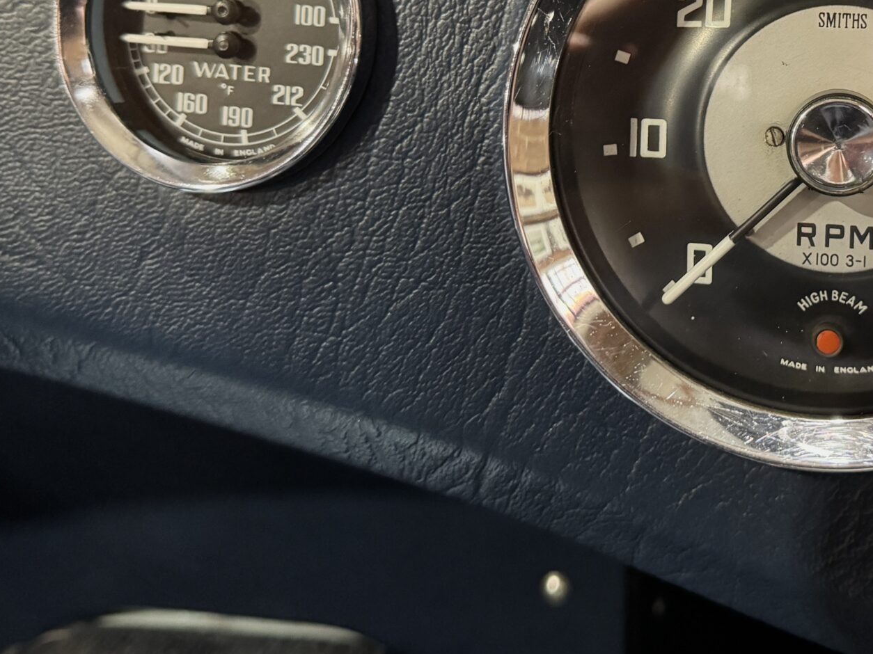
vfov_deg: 28.7
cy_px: 88
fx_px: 1236
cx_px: 675
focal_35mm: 49
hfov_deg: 37.8
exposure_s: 1/33
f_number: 1.78
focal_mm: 6.76
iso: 1000
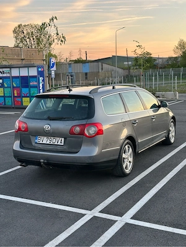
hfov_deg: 30.3
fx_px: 344
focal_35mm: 48
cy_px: 124
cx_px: 93
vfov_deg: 39.7
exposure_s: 1/121
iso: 80
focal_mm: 6.86
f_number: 1.78
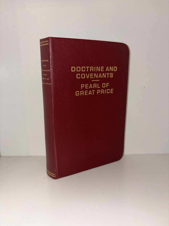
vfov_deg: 67.3
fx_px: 169
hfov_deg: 53.1
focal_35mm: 26
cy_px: 113
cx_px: 84
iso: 32
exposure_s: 1/28
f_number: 1.6
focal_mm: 5.96
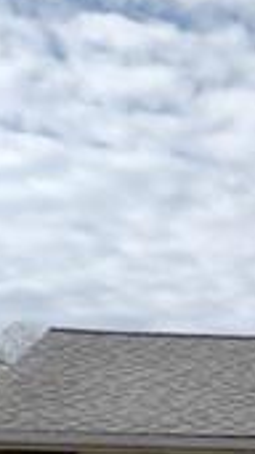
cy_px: 714
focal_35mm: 138
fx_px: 1661
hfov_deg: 8.1
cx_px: 616
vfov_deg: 14.4
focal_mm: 4.71
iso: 100
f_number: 1.7
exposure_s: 1/2434
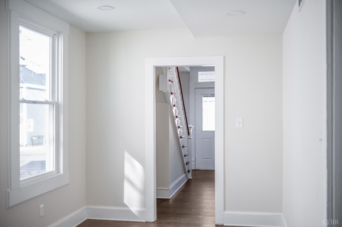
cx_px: 171
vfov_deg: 33.3
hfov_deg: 48.5
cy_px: 114
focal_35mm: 40
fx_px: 380
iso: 100
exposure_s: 1/160
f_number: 2
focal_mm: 40
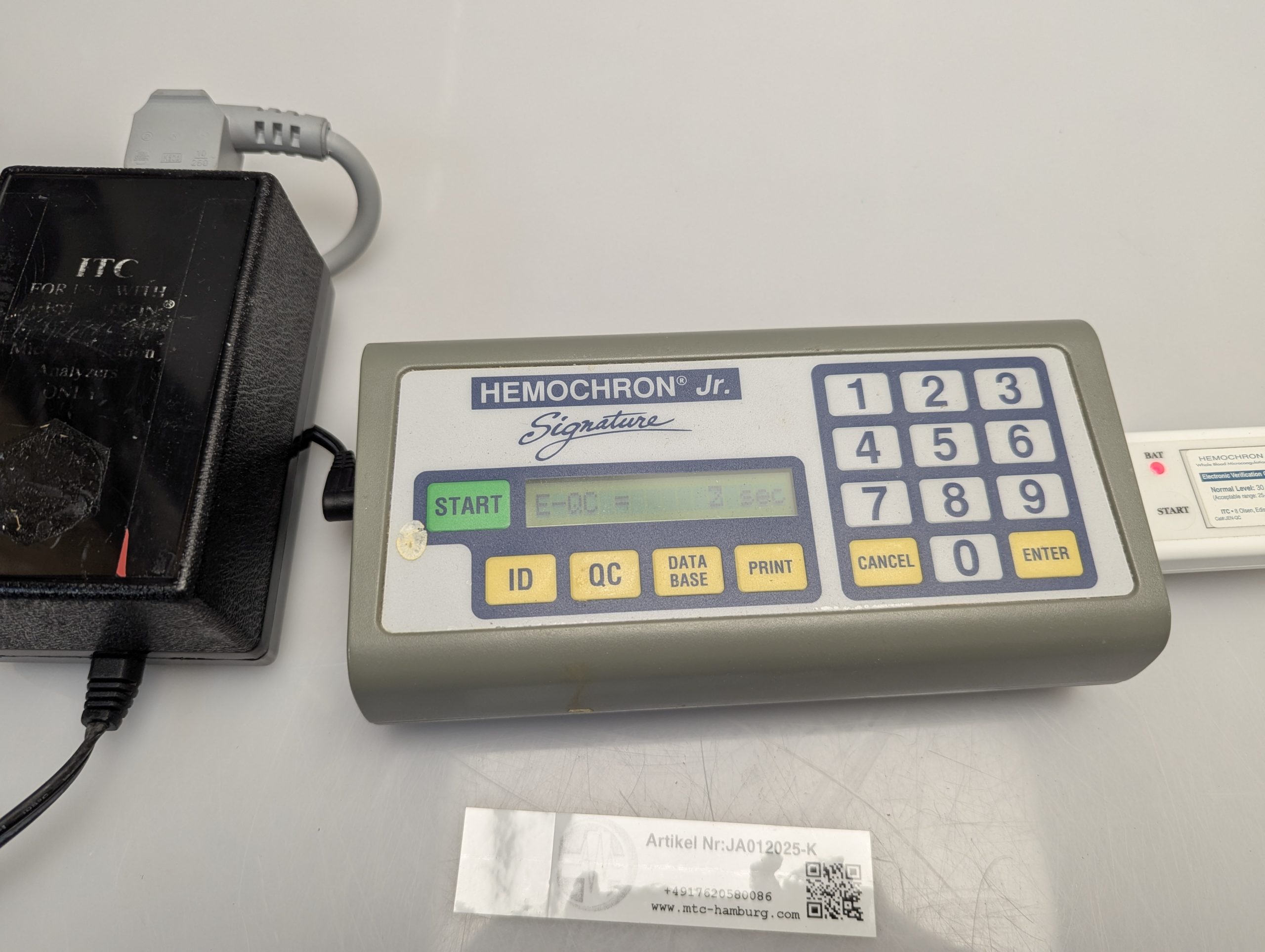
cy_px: 476
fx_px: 878
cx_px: 632
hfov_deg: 71.5
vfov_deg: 56.9
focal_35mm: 24
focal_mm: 6.81
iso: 69
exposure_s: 1/100
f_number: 1.85
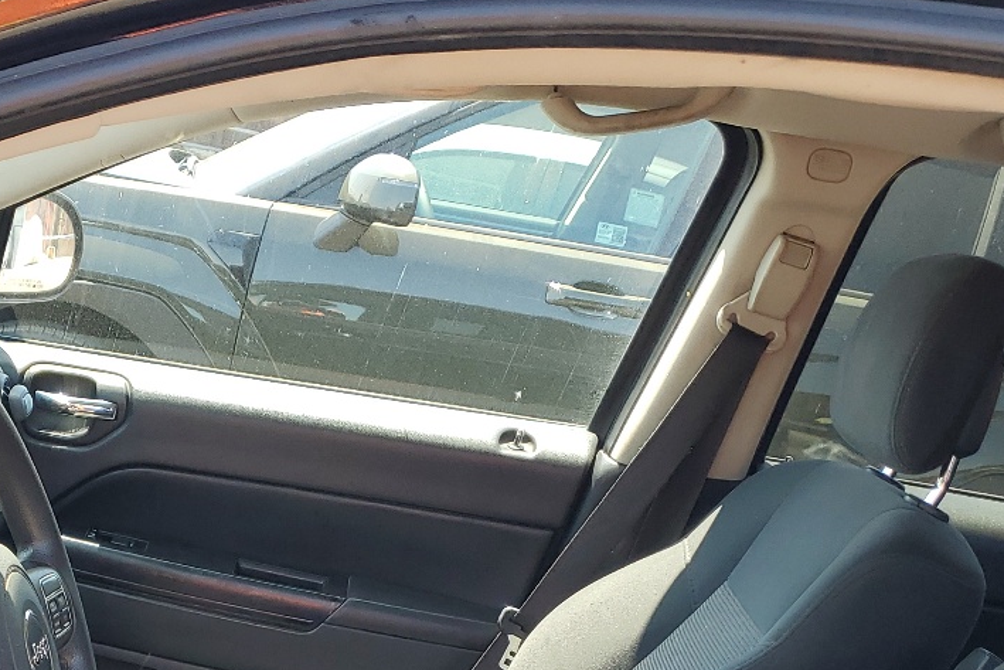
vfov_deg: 20.9
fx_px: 1701
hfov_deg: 31.5
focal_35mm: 61
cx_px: 120
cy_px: 789
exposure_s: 1/286
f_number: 1.5
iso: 50
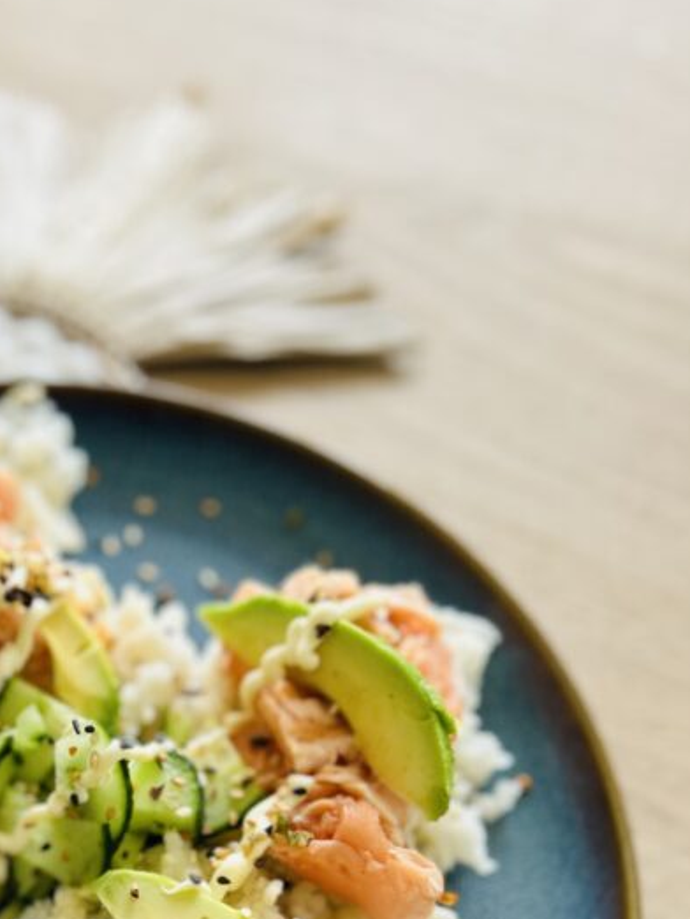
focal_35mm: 51
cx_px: 40
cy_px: 875
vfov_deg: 34.7
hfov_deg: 27.3
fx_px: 1354
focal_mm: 5.7
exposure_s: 1/121
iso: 50
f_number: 1.5
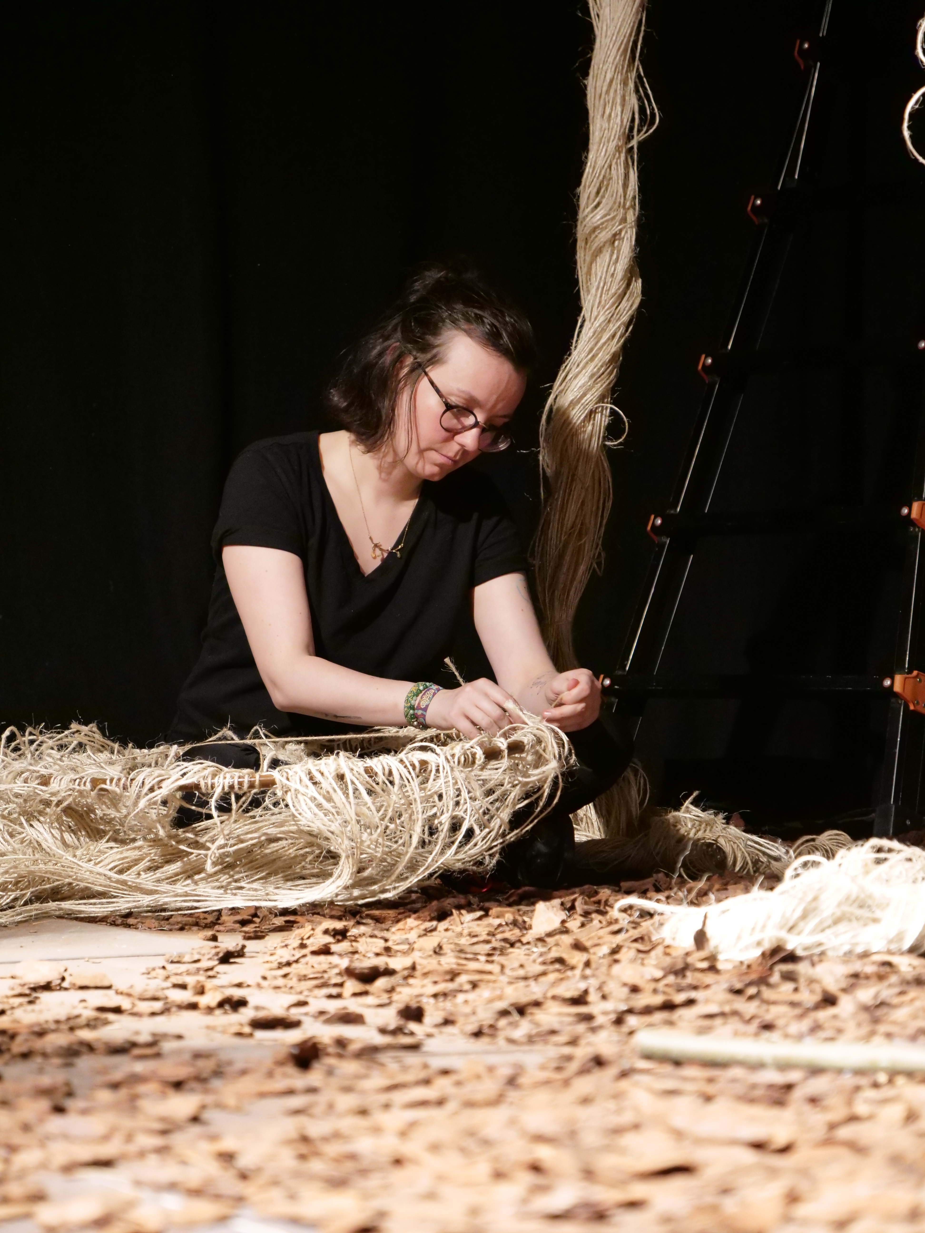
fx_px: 4275
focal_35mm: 120
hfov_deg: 12.3
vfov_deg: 16.4
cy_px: 616
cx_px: 462
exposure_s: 1/80
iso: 3200
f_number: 4
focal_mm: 60
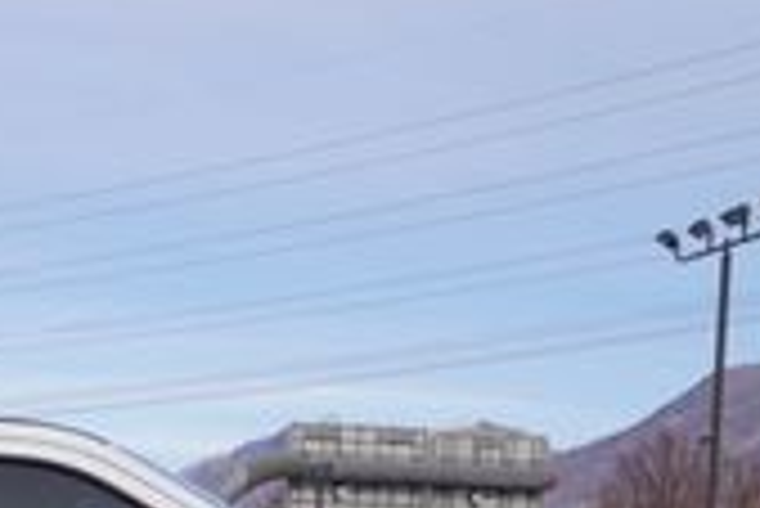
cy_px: 899
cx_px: -319
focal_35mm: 91
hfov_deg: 19.9
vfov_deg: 13.6
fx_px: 1923
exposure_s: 1/200
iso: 100
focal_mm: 16
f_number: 7.1
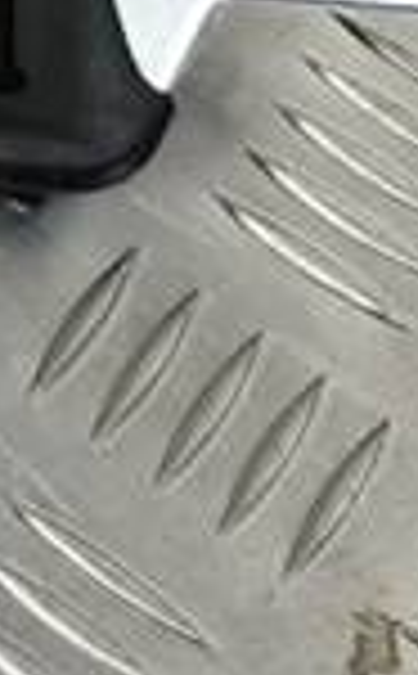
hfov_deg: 5.2
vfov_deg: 9.9
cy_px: -724
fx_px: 3593
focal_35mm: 196
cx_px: -1708
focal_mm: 4.11
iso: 105
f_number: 1.6
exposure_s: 1/33.3
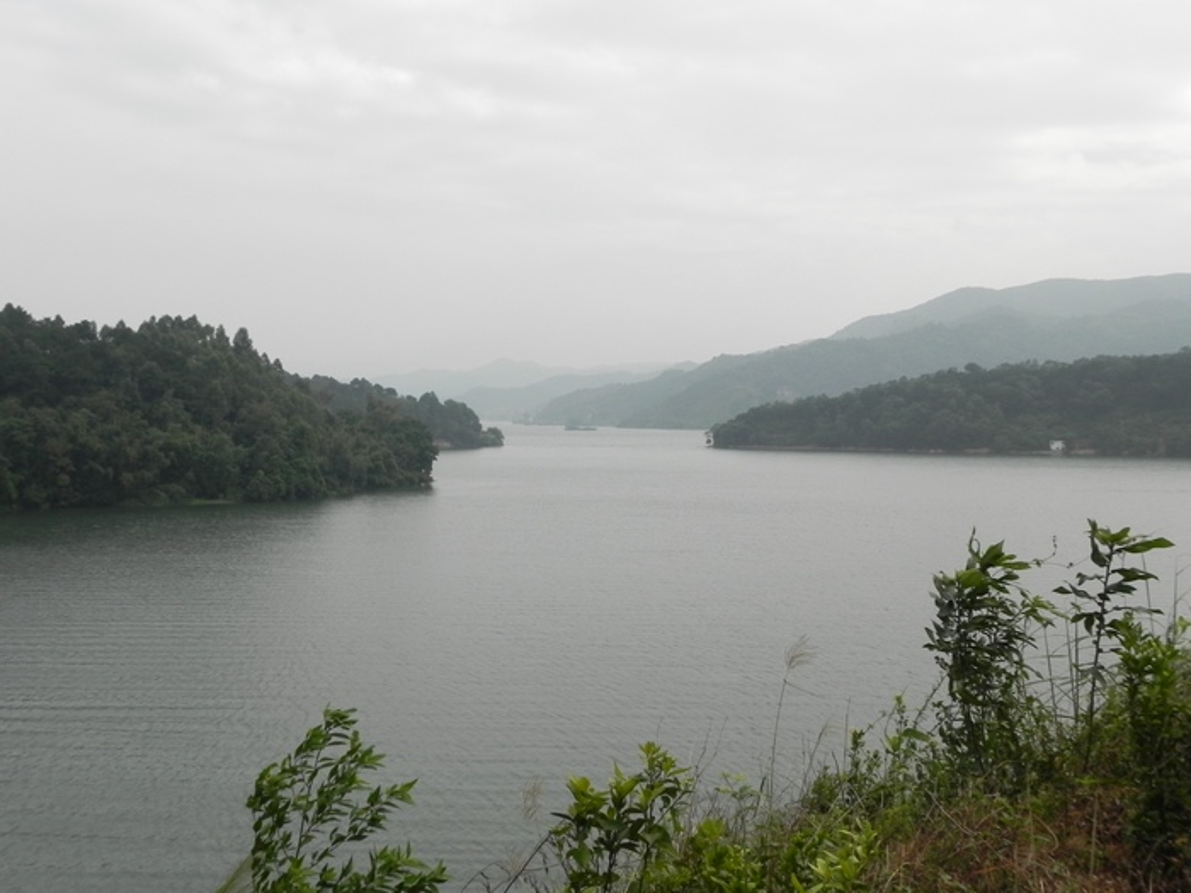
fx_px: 1411
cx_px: 596
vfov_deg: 35.1
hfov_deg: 45.8
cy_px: 446
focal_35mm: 41
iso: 160
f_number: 6.3
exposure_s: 1/329
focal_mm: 7.3
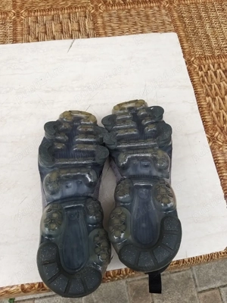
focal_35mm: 27
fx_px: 236
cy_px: 152
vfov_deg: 65.3
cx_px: 114
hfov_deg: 51.4
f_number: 1.7
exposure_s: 1/476
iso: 50
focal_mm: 3.93
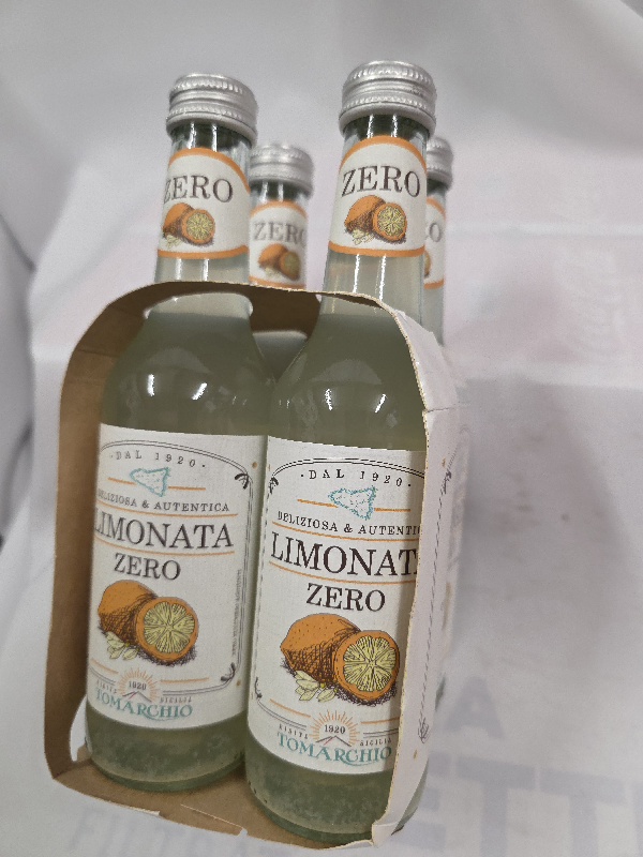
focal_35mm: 23
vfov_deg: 73.9
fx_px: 570
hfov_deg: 58.9
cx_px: 322
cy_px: 428
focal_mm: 6.3
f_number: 1.7
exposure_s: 1/101
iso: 320
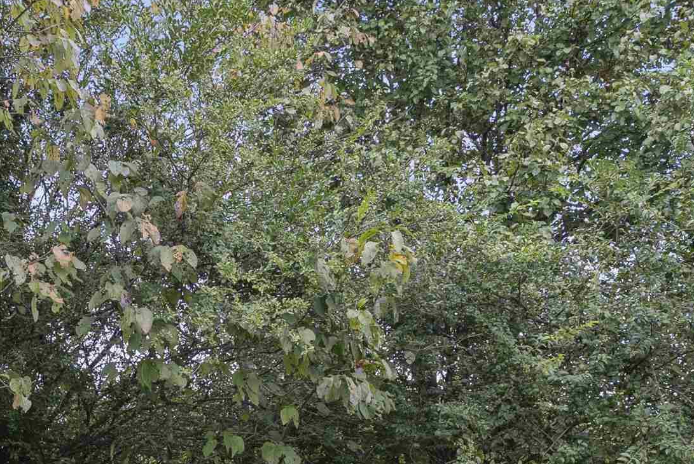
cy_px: 513
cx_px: 190
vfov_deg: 27.8
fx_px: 849
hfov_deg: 43.3
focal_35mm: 44
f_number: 9
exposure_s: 1/8
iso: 250
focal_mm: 16
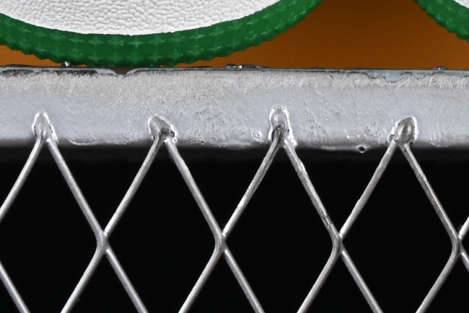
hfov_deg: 6.4
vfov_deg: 4.2
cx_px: 367
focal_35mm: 321
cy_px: -332
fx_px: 4184
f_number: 8
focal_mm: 50
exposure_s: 1/80
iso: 160
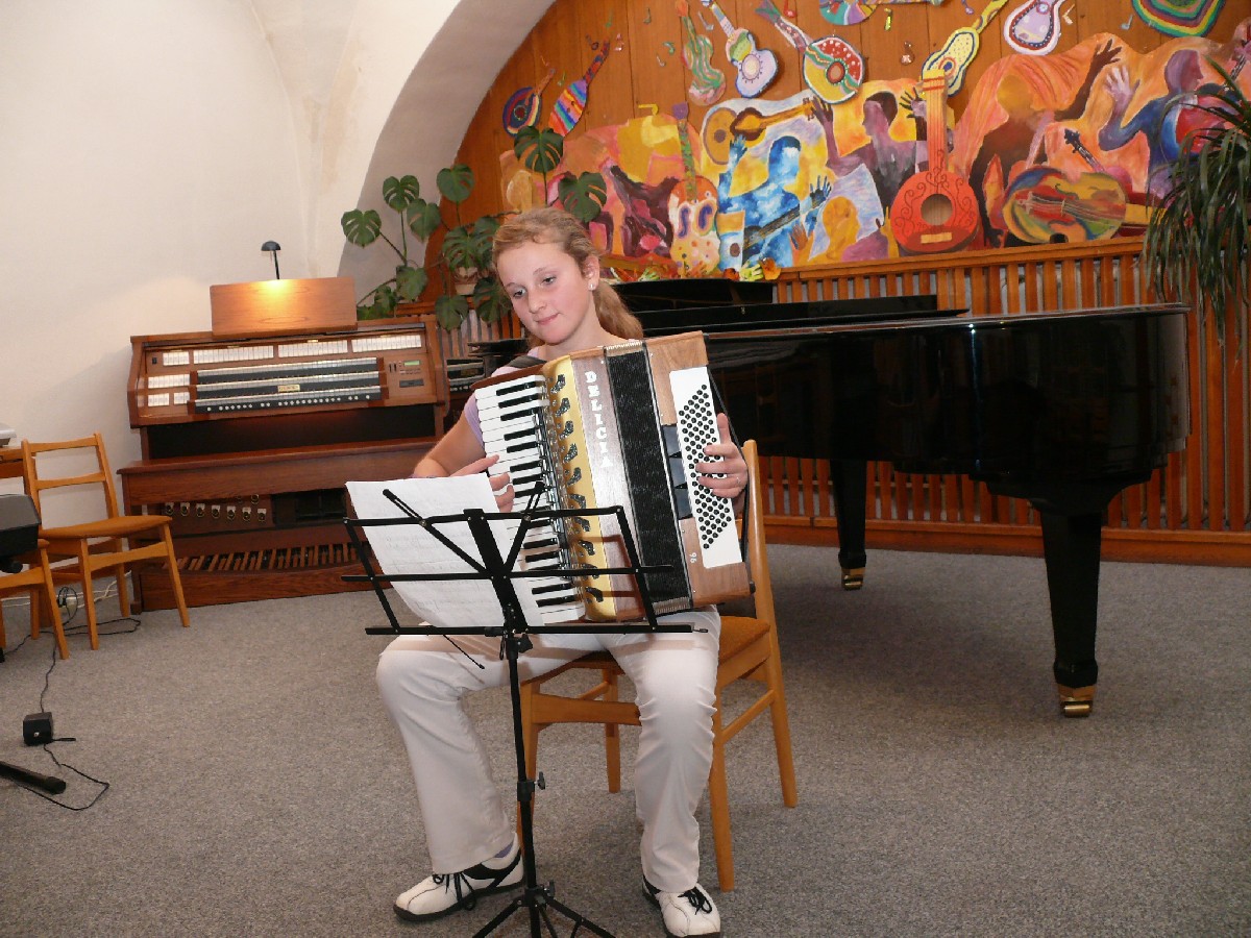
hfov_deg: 52.6
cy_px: 469
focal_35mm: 35
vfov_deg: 40.7
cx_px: 626
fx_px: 1265
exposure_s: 1/30
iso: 200
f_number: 2.8
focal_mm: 7.4
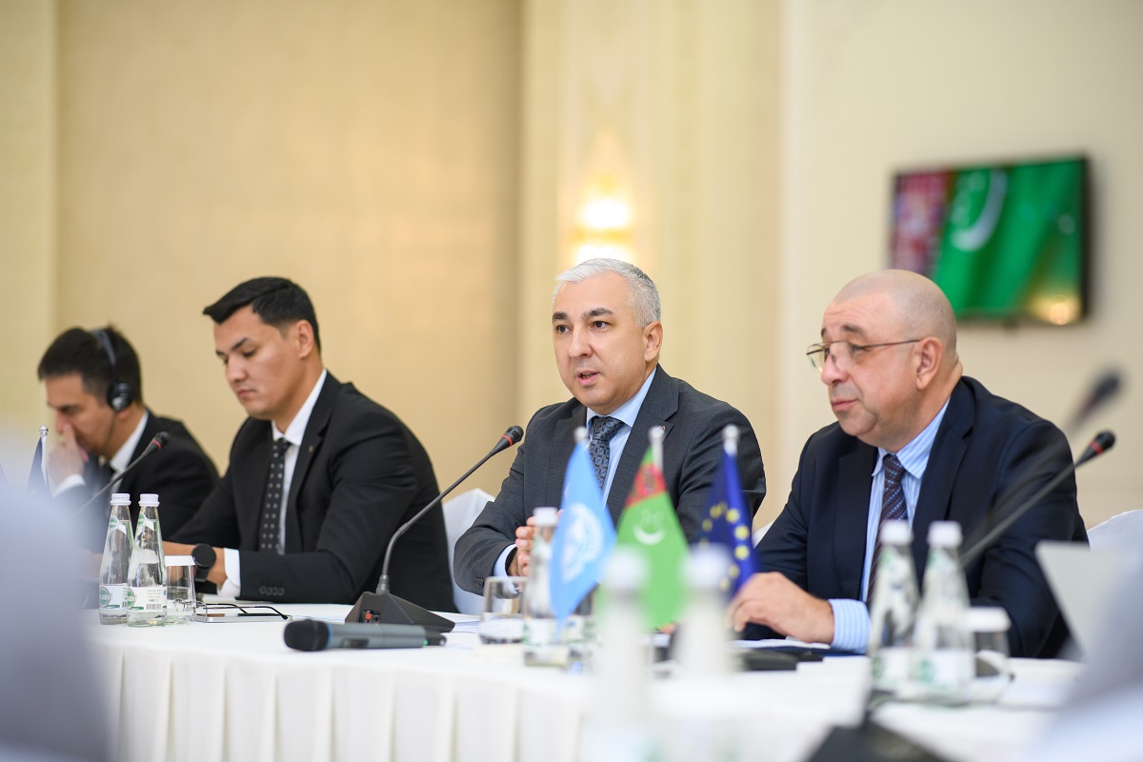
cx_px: 572
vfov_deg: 13.0
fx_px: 3333
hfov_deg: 19.5
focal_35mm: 105
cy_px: 381
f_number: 2
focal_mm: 105
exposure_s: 1/200
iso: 320
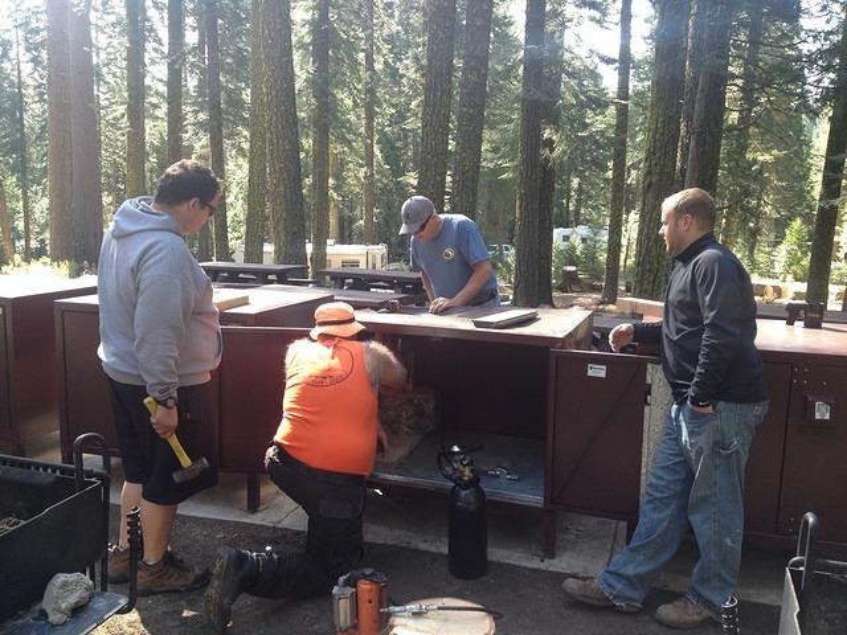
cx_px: 424
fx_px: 856
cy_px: 318
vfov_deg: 40.7
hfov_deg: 52.6
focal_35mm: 35
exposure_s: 1/120
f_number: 2.4
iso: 100
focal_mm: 4.28
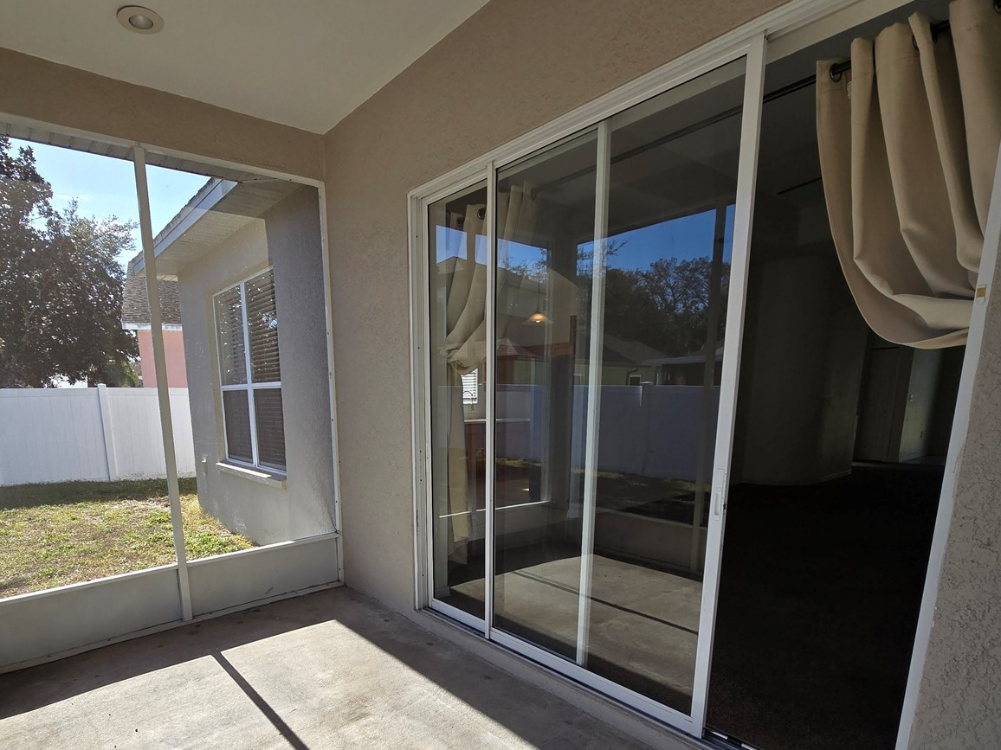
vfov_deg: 69.5
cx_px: 424
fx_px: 521
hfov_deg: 87.1
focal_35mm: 18
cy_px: 501
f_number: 2.2
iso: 50
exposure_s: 1/594
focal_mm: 2.2
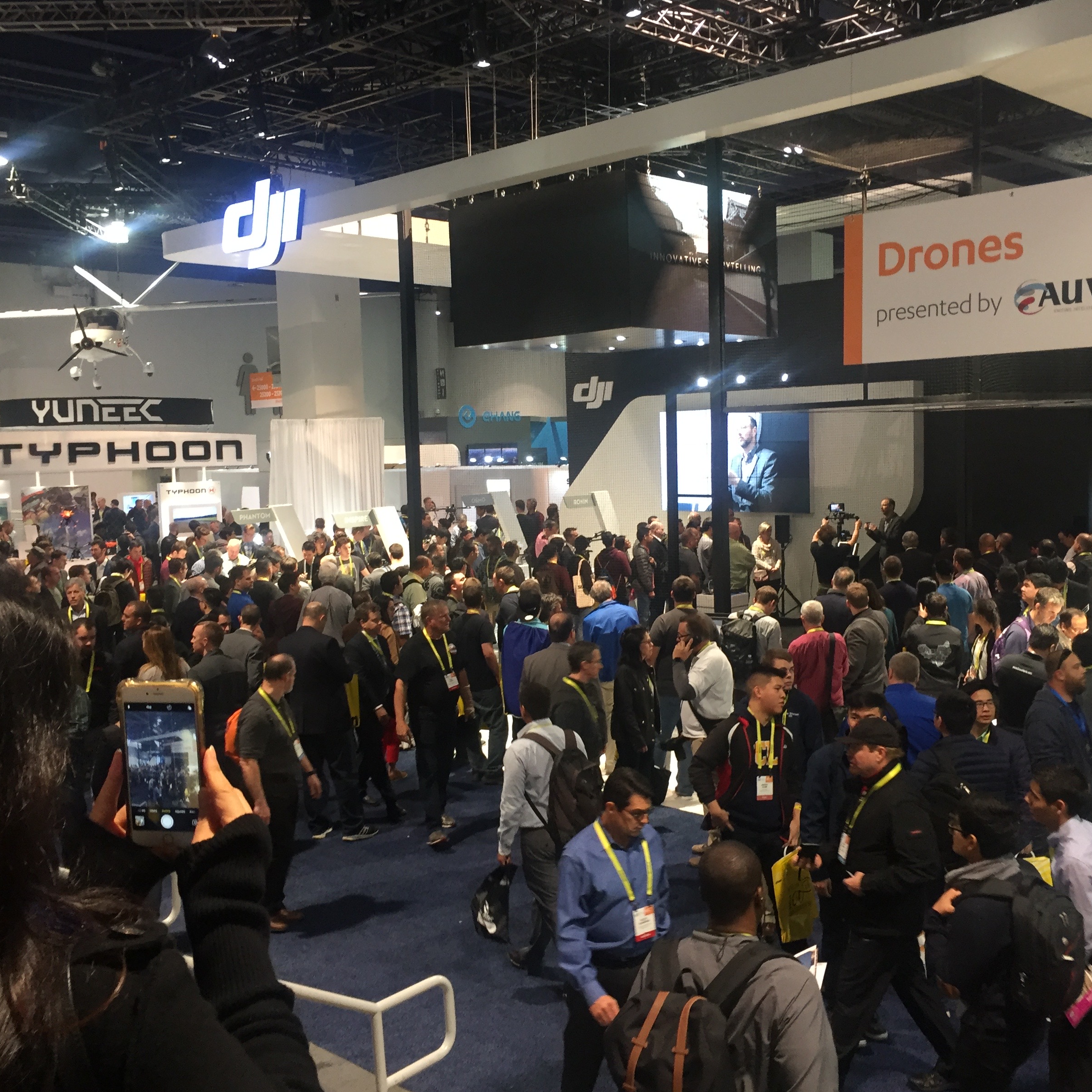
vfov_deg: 47.2
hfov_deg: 47.2
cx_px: 568
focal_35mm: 35
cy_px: 537
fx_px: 1249
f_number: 2.2
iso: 100
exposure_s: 1/30
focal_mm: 4.15
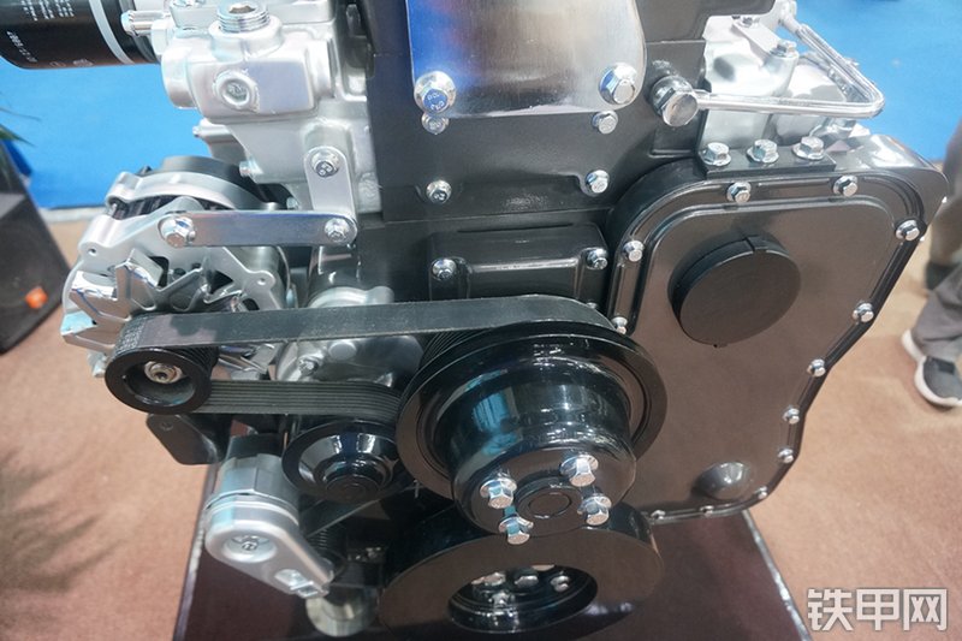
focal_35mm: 24
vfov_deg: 53.1
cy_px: 320
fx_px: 641
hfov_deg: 73.8
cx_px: 481
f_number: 4
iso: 1250
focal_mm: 16
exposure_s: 1/60
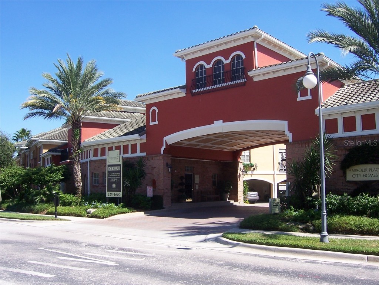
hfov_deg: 51.4
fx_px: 394
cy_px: 142
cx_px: 190
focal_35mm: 36
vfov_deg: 39.7
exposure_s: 1/250
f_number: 4.8
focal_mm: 6
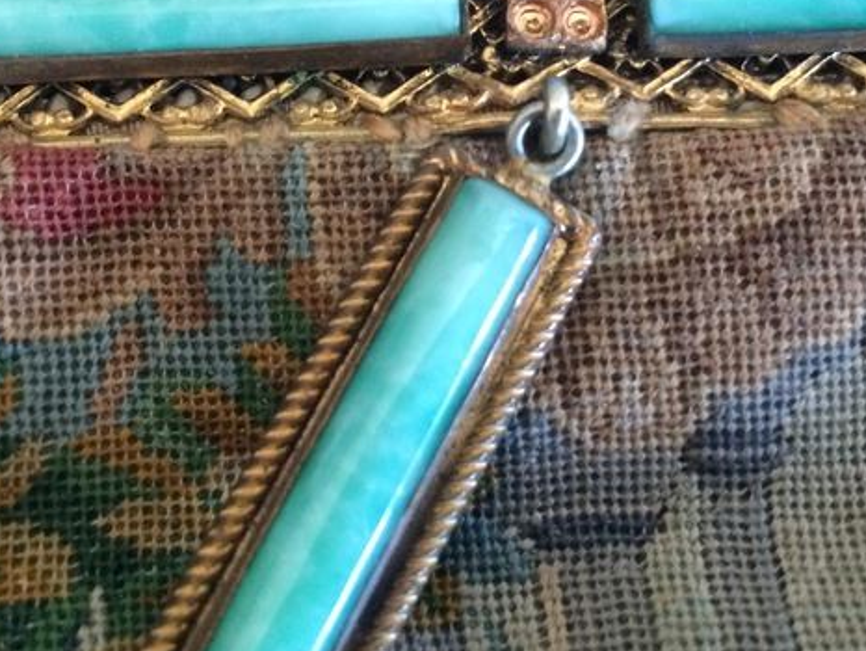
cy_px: 124
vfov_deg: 25.6
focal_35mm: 56
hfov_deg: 34.3
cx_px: 424
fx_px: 1402
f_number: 2.2
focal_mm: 4.15
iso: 320
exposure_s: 1/30
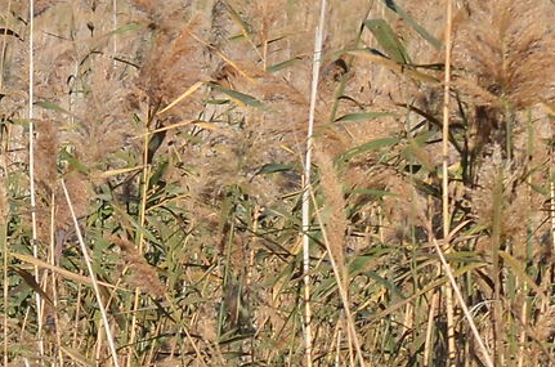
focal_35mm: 627
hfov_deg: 3.3
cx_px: -654
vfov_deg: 2.2
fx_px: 9638
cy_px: 765
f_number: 10
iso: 160
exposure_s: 1/400
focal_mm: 75
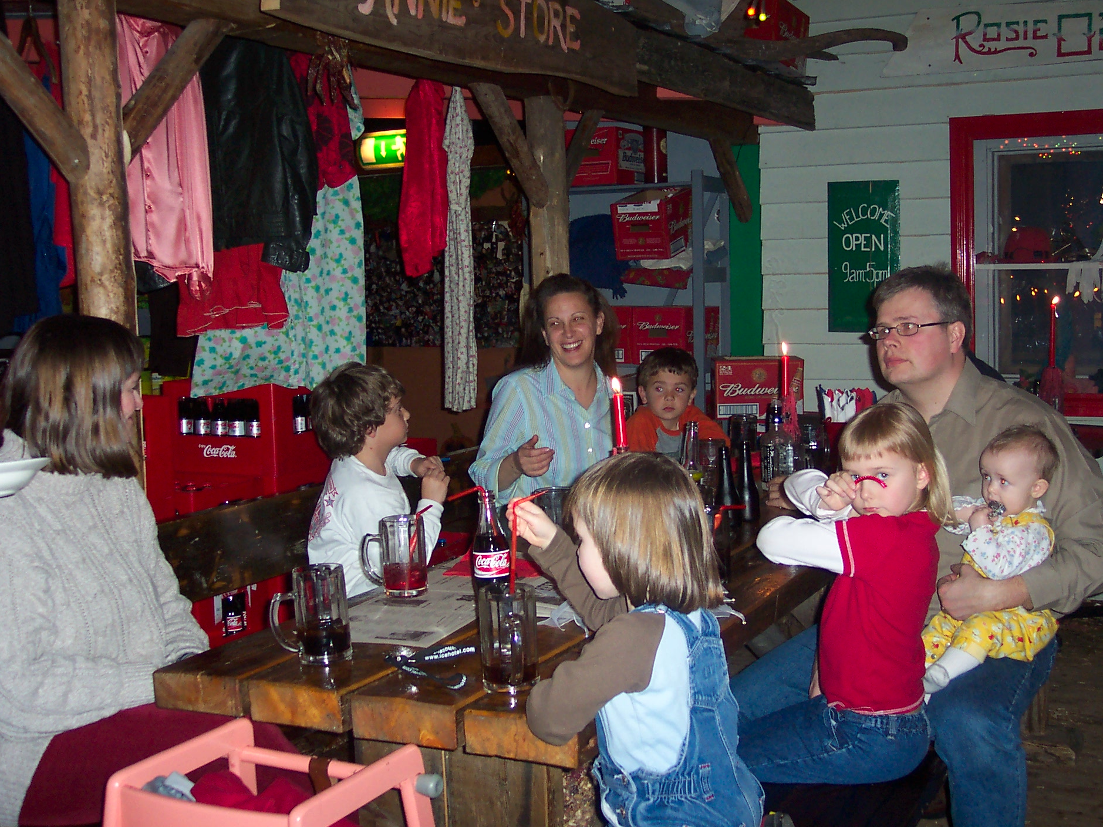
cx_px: 619
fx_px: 1338
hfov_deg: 44.7
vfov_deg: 34.3
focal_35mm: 42
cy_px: 414
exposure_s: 1/30
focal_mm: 8
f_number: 2.8
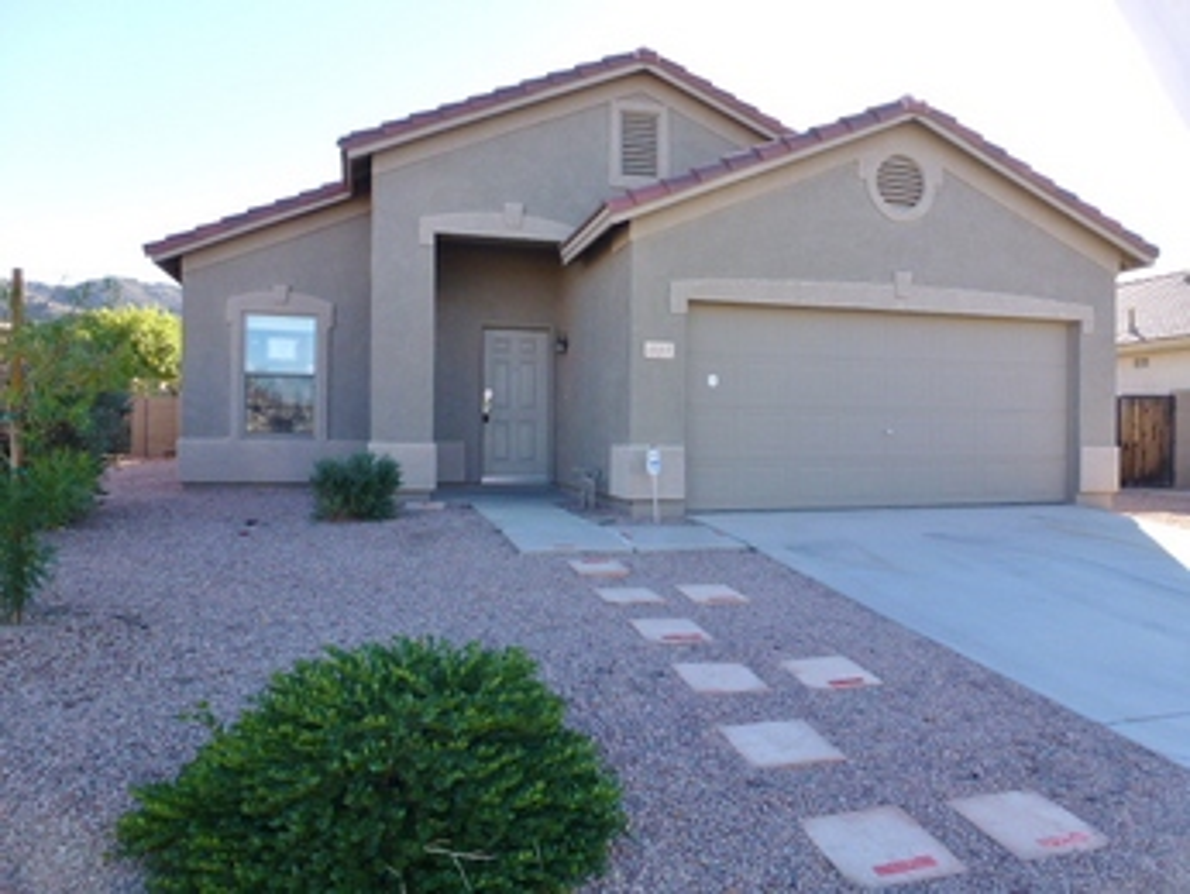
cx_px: 595
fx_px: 826
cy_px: 447
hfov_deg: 71.6
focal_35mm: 24
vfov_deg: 56.9
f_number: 4
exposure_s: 1/200
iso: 100
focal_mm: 4.3
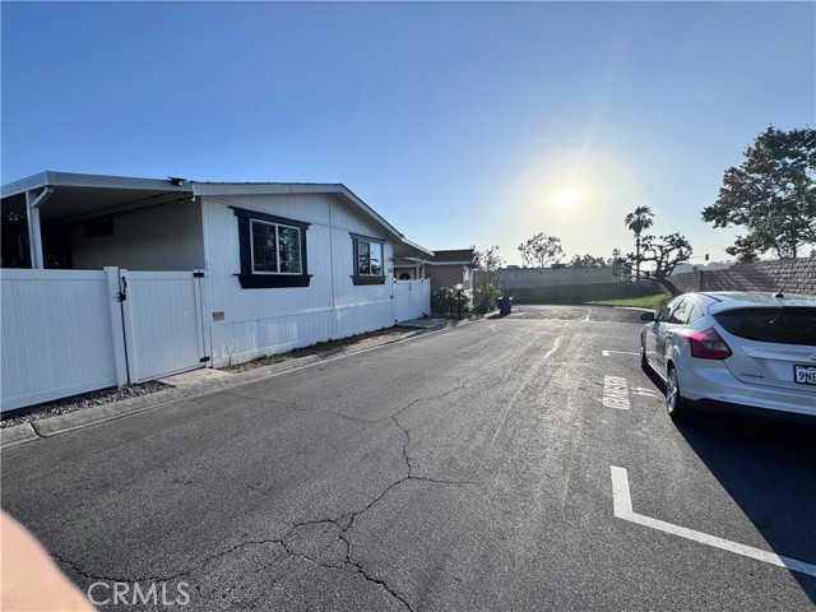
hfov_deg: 102.1
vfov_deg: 85.7
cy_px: 306
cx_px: 408
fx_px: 330
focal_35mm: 14
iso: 50
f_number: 2.2
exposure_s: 1/2674
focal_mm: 2.22
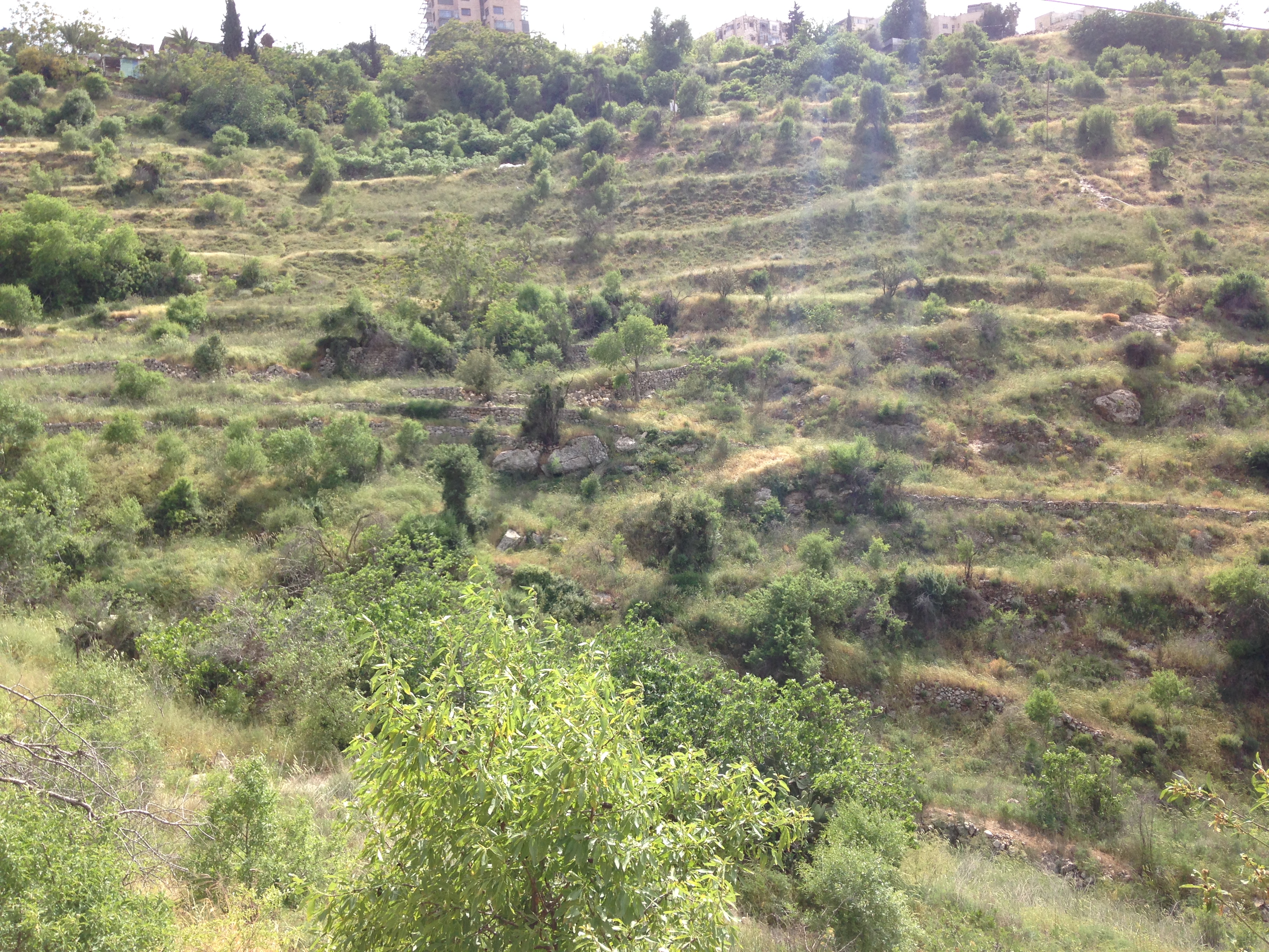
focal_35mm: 33
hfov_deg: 55.4
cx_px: 634
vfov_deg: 42.9
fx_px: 1210
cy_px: 476
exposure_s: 1/713
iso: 50
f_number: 2.4
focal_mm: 4.12
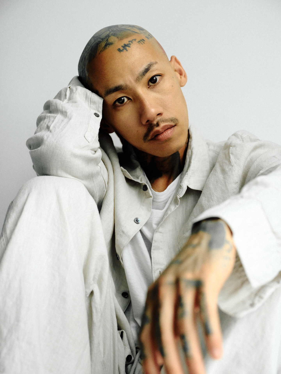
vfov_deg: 33.8
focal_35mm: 57
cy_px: 187
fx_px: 617
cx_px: 140
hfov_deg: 25.7
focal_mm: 72
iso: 8000
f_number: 5.6
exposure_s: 1/640
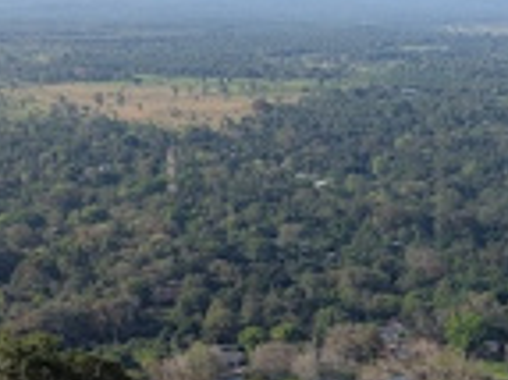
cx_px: 611
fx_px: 1481
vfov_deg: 13.8
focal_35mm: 101
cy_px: 550
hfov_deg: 18.4
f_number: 1.85
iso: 47
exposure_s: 1/1618
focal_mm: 6.81
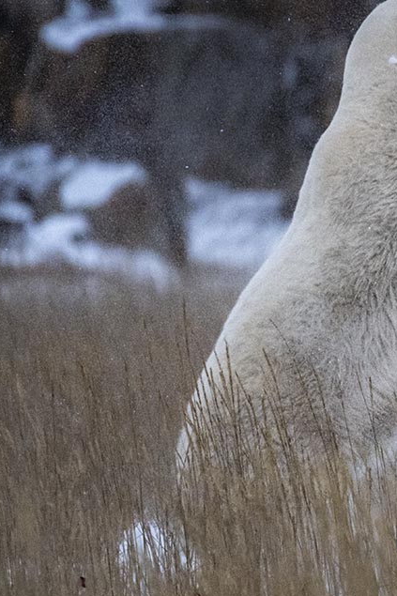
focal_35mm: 1058
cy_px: 285
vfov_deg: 2.0
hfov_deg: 1.3
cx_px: 528
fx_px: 17509
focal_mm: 560
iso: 9000
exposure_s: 1/1600
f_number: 7.1
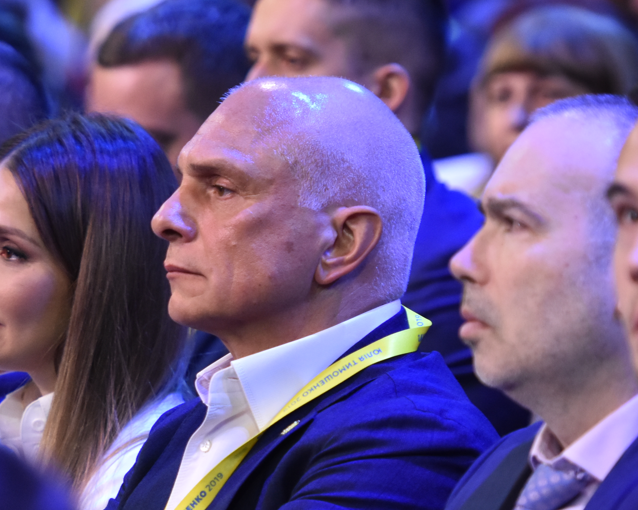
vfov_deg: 3.4
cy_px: 382
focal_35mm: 450
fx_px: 8498
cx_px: 6
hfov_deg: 4.3
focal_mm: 145
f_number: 2.8
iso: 1000
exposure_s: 1/200
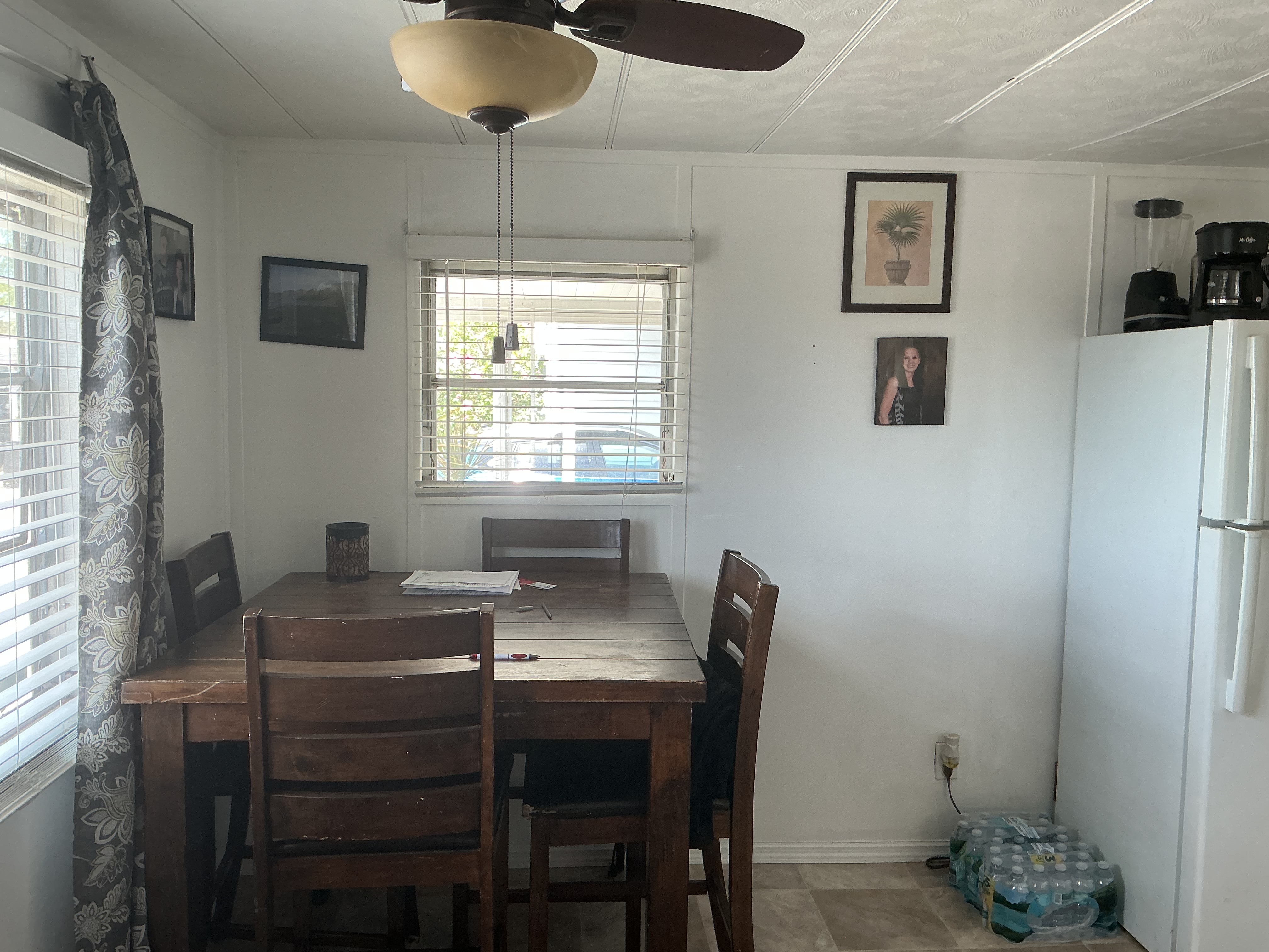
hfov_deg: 61.7
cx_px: 634
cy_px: 476
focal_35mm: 29
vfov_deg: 48.2
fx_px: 1063
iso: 64
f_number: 1.8
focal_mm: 3
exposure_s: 1/120
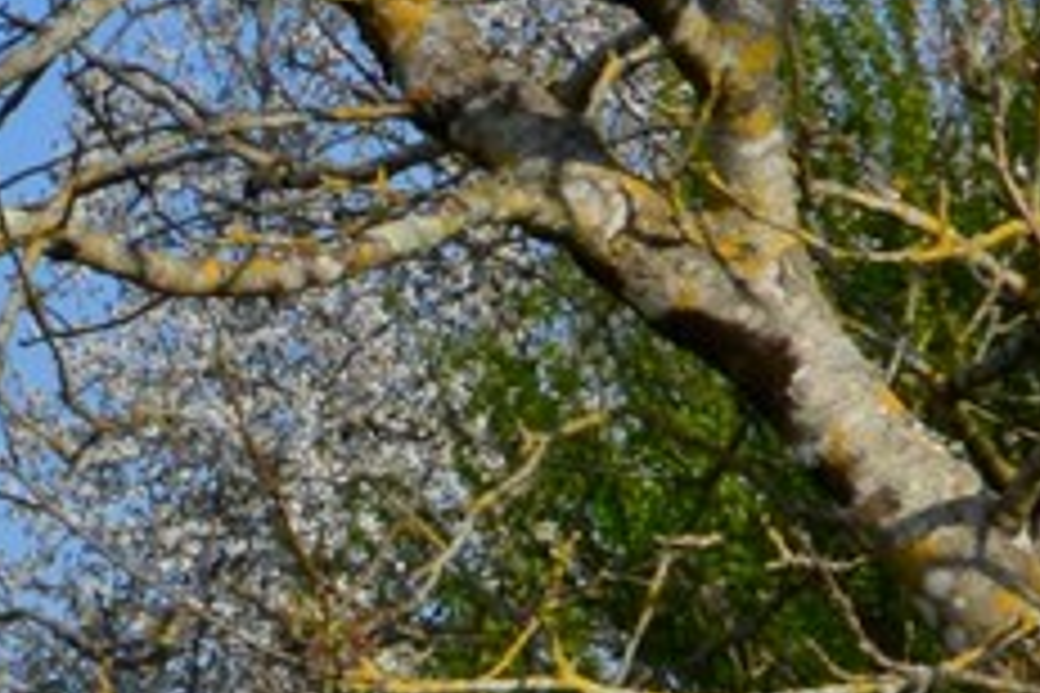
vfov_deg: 6.5
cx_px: -774
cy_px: 1046
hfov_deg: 9.4
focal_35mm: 210
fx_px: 6066
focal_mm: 18
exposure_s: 1/250
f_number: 8
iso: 100
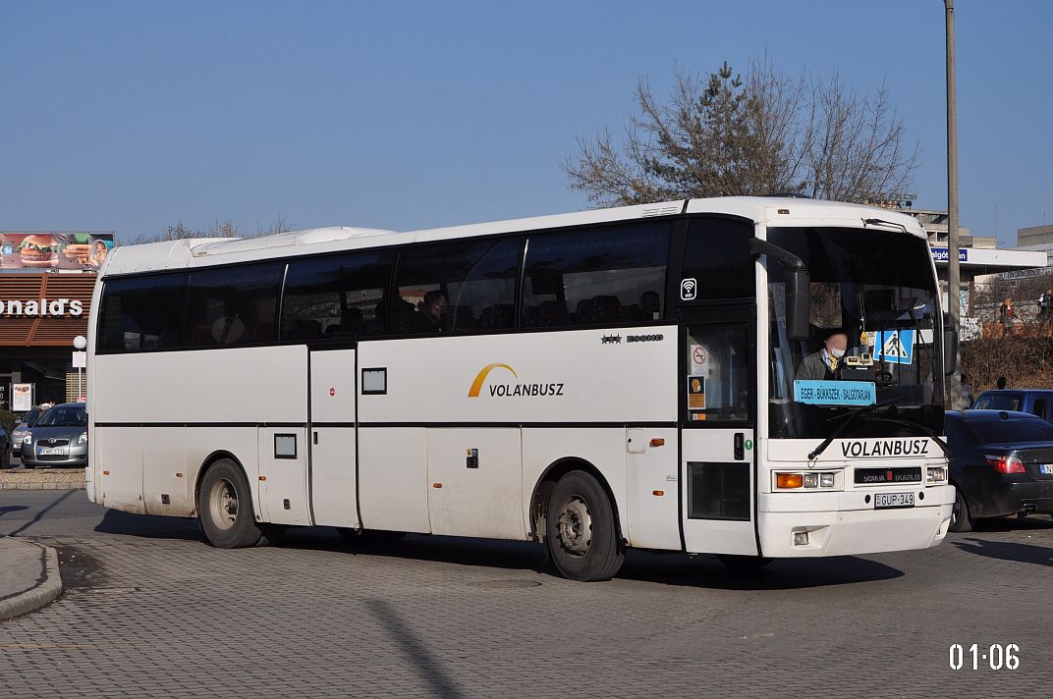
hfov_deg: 31.9
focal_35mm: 63
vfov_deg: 21.5
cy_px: 350
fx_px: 1840
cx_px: 526
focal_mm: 42
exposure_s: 1/2000
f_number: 8
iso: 400
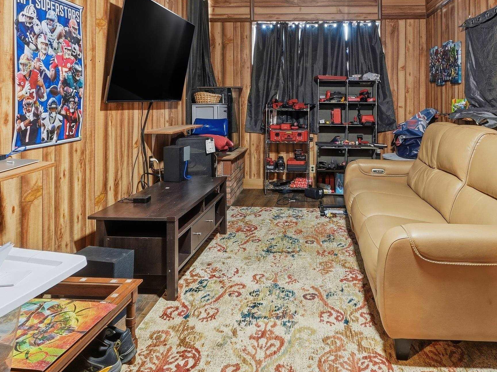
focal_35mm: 25
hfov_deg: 68.4
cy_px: 101
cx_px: 307
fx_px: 359
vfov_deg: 52.8
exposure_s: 1/2.5
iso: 250
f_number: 9
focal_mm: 10
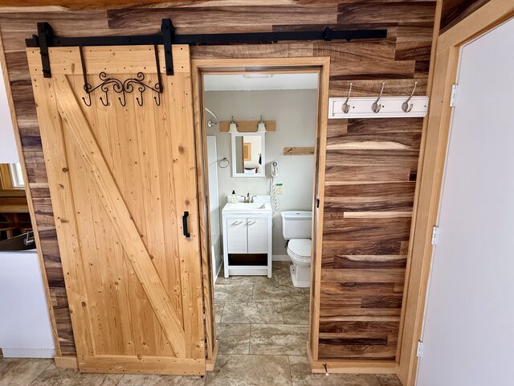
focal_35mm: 14
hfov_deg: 102.1
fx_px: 208
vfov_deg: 85.7
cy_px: 193
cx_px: 257
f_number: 2.2
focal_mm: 2.22
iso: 100
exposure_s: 1/99
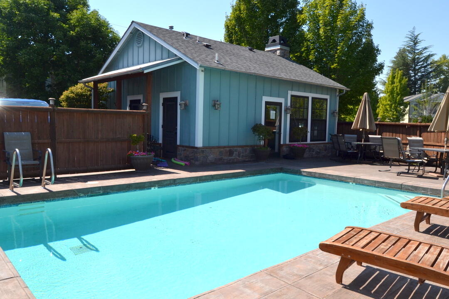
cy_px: 150
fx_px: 337
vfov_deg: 47.9
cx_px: 224
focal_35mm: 27
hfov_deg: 67.4
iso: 100
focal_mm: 18
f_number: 10
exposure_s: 1/200
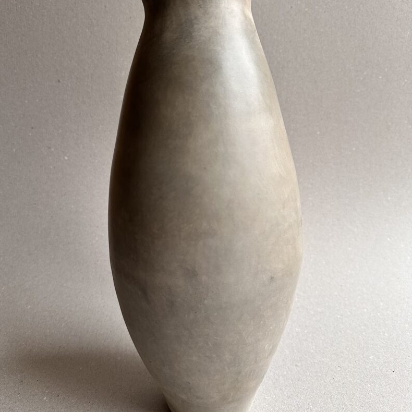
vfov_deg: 55.4
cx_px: 202
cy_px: 175
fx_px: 391
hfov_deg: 55.6
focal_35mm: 29
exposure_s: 1/114
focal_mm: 6.86
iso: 250
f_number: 1.78
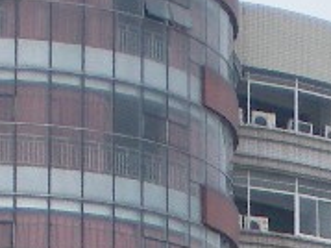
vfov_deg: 6.7
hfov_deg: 9.3
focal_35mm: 208
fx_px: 1988
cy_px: 625
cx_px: 447
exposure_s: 1/250
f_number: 3.1
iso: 64
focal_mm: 6.3
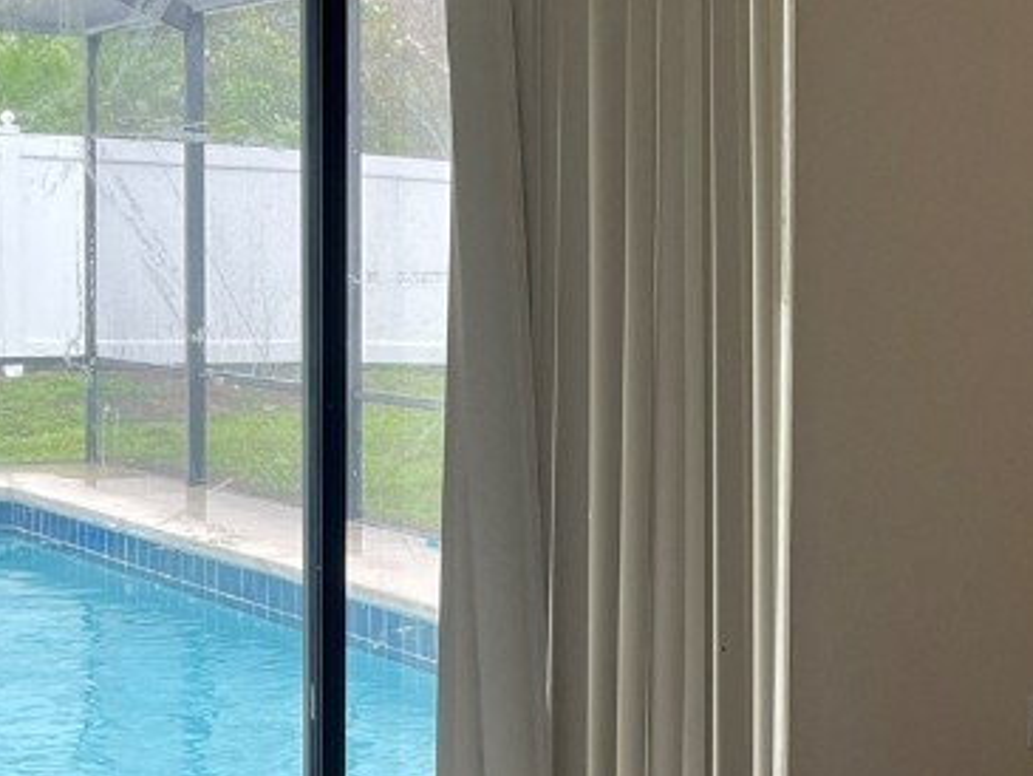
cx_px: 982
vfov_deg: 20.2
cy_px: 360
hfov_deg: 25.6
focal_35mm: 73
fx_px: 2179
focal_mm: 5.1
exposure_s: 1/120
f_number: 1.6
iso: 100
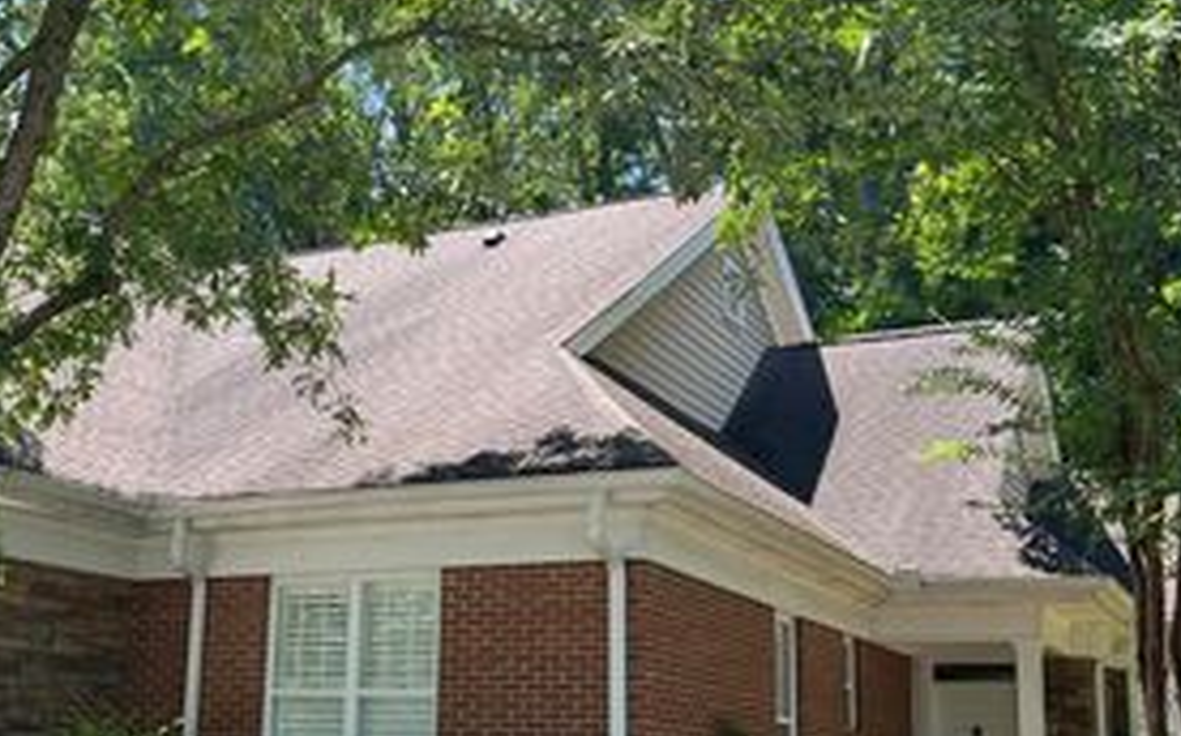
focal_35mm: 50
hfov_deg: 39.9
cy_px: 464
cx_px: 415
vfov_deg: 25.7
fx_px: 1608
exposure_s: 1/639
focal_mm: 5.7
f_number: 1.5
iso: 50
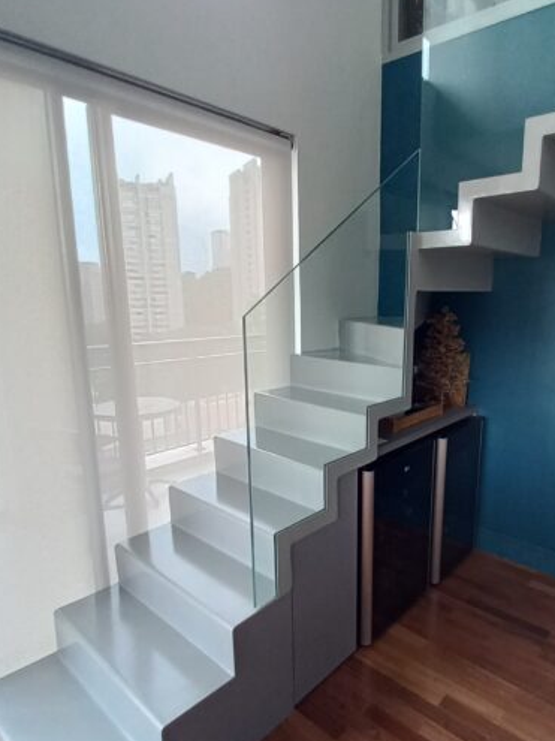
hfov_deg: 61.1
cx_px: 392
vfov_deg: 78.9
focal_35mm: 21
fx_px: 449
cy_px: 392
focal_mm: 1.42
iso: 100
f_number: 2.2
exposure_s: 1/33
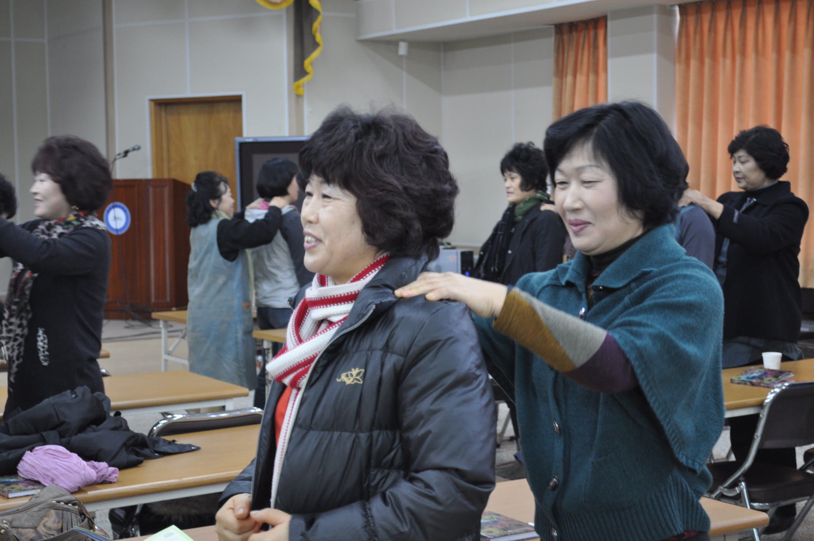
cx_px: 407
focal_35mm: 63
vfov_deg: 21.5
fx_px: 1423
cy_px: 270
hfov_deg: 31.9
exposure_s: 1/15
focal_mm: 42
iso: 640
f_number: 5.3
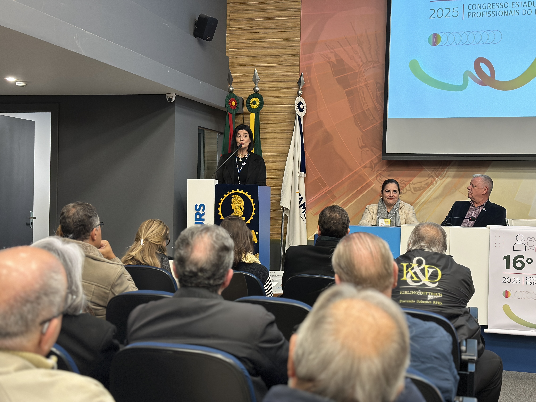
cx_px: 268
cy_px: 201
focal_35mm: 48
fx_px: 743
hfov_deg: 39.7
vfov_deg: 30.3
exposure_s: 1/40
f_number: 1.78
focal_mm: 6.86
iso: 320
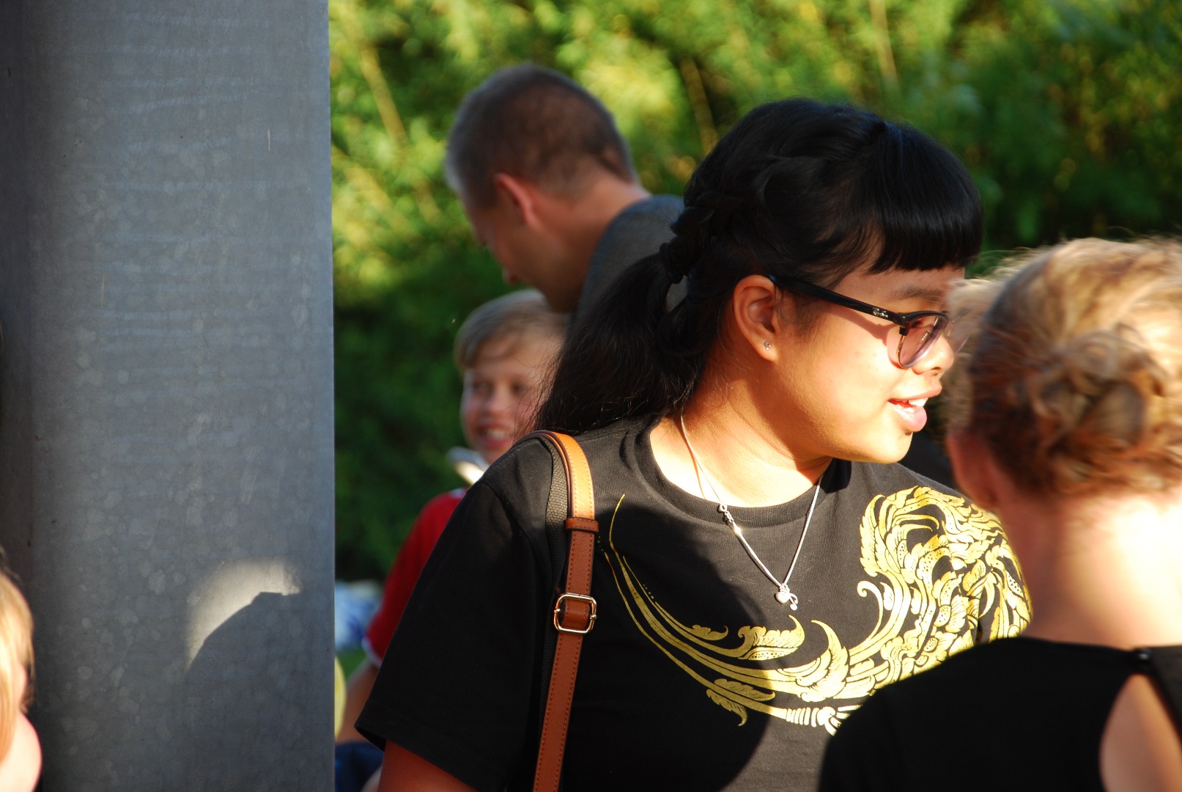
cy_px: 396
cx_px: 591
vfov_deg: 8.7
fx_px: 5178
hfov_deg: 13.0
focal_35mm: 158
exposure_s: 1/125
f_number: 5.6
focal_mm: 105
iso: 200
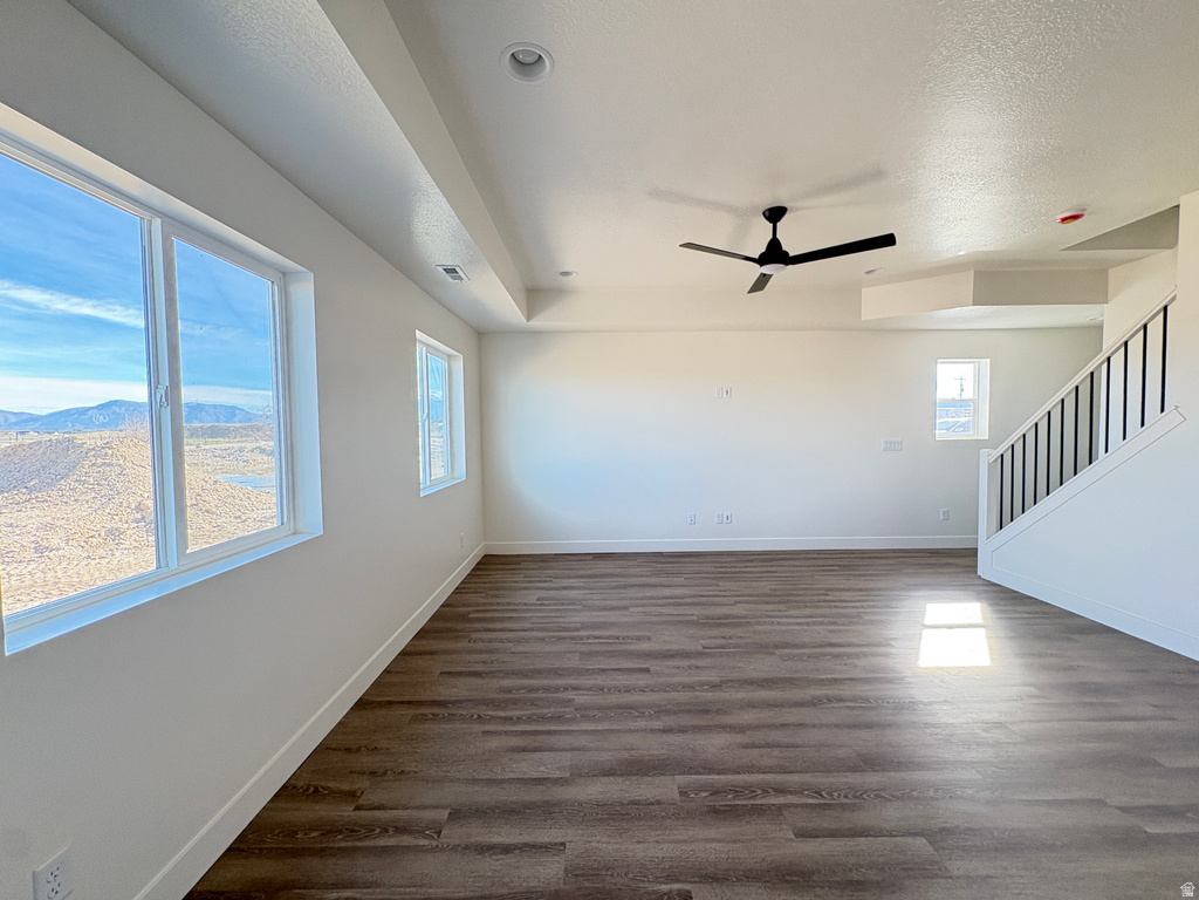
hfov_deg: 102.1
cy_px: 450
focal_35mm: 14
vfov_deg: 85.7
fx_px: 485
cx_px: 600
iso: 200
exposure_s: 1/99
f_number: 2.2
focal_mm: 2.22
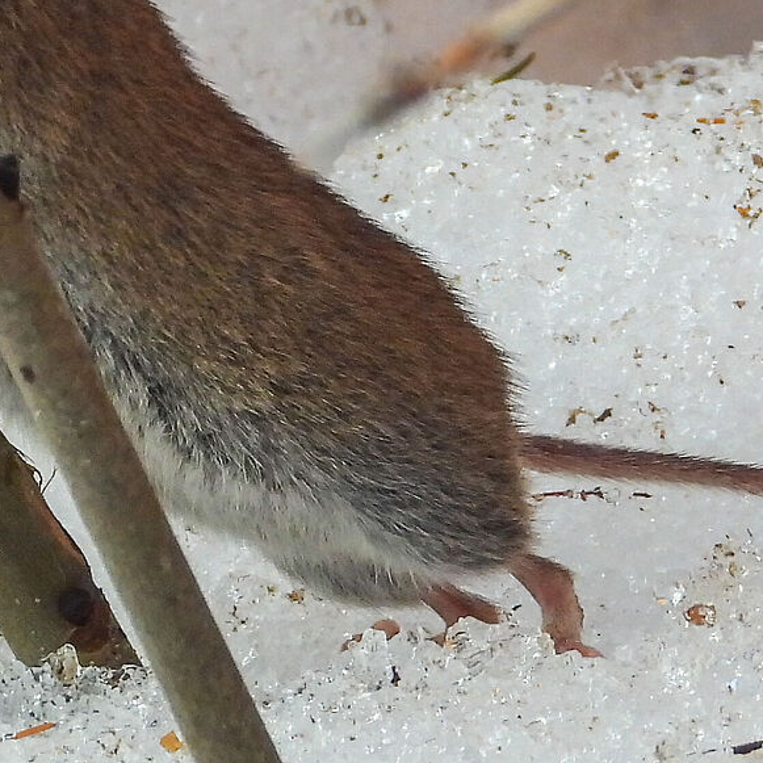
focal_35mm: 1460
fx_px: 36409
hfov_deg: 1.2
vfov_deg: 1.2
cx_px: 311
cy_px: 255
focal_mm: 71.9
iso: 220
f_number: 5
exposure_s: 1/250
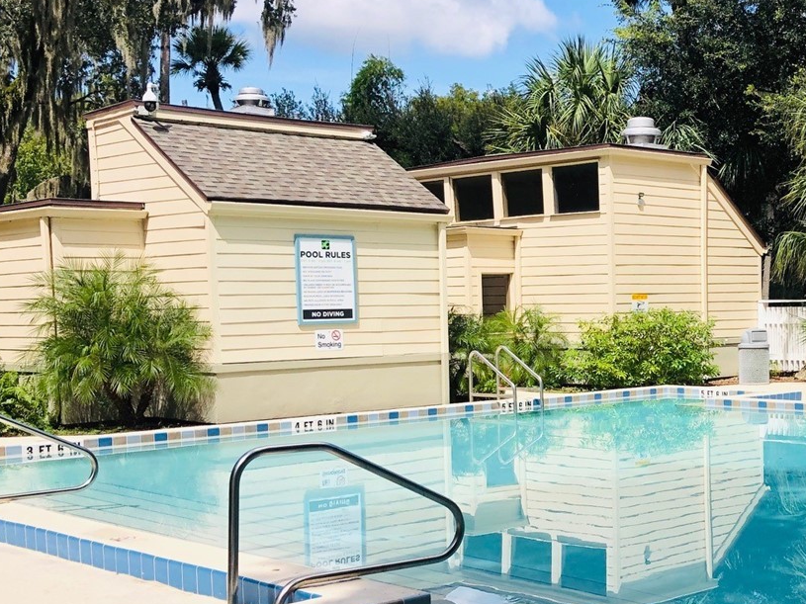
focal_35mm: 55
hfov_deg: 33.4
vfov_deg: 26.4
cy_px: 396
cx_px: 698
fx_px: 1280
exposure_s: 1/1799
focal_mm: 3.99
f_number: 1.8
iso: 20
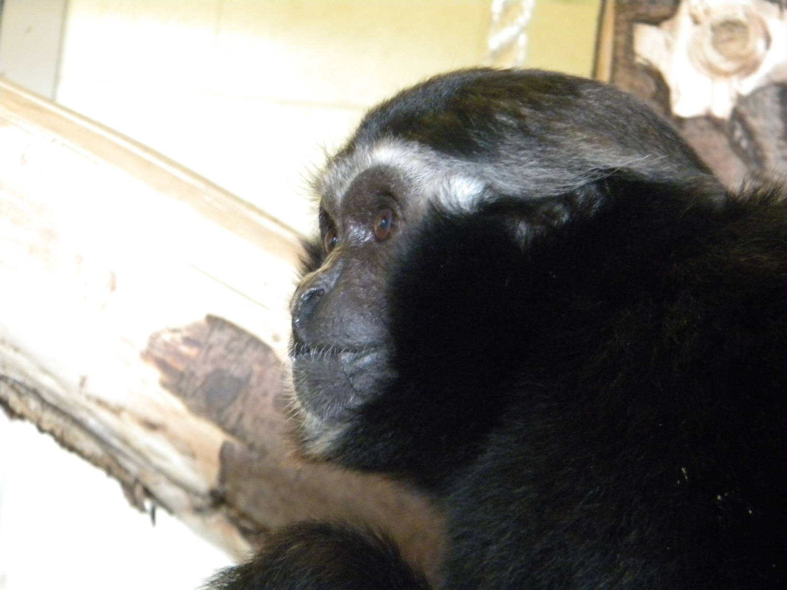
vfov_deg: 14.1
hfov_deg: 18.7
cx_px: 394
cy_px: 295
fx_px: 2387
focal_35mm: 105
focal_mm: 19
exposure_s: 1/41.8
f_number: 4.7
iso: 800
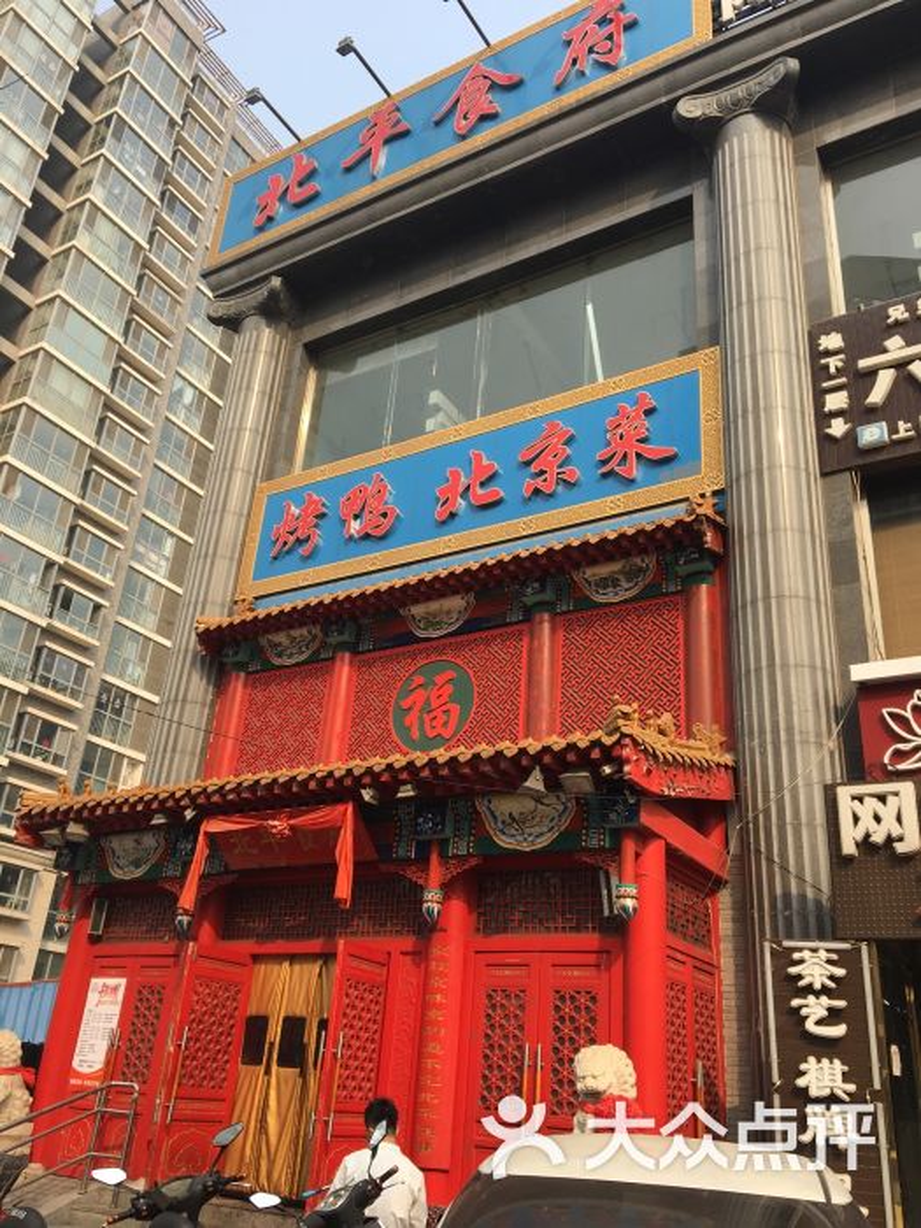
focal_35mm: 29
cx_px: 460
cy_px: 614
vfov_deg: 61.7
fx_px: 1029
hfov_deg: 48.2
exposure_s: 1/651
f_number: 2.2
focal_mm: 4.15
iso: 25
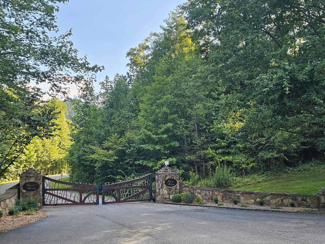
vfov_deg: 35.8
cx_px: 150
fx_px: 376
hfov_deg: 46.8
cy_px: 150
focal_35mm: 40
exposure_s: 1/180
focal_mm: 6.3
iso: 16
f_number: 1.7
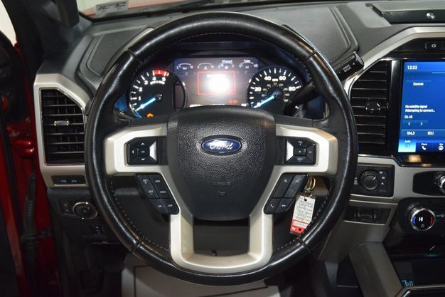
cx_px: 222
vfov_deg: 30.2
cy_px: 146
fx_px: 550
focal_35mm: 45
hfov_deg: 44.0
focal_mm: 29
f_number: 3.8
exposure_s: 1/80
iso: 2000
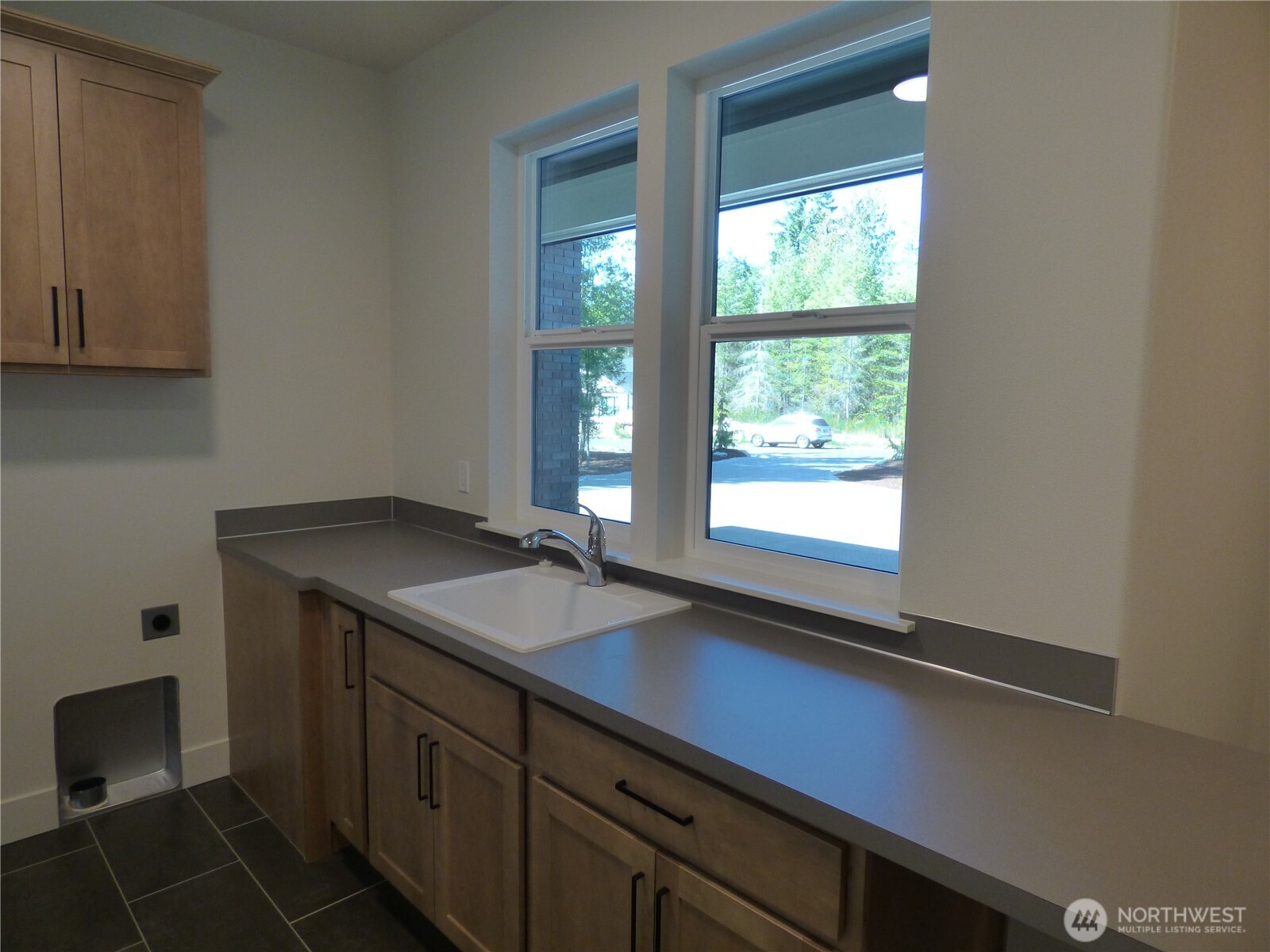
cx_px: 635
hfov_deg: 81.7
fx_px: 734
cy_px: 476
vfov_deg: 66.0
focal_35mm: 20
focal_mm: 3.58
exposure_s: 1/100
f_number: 2.8
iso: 320
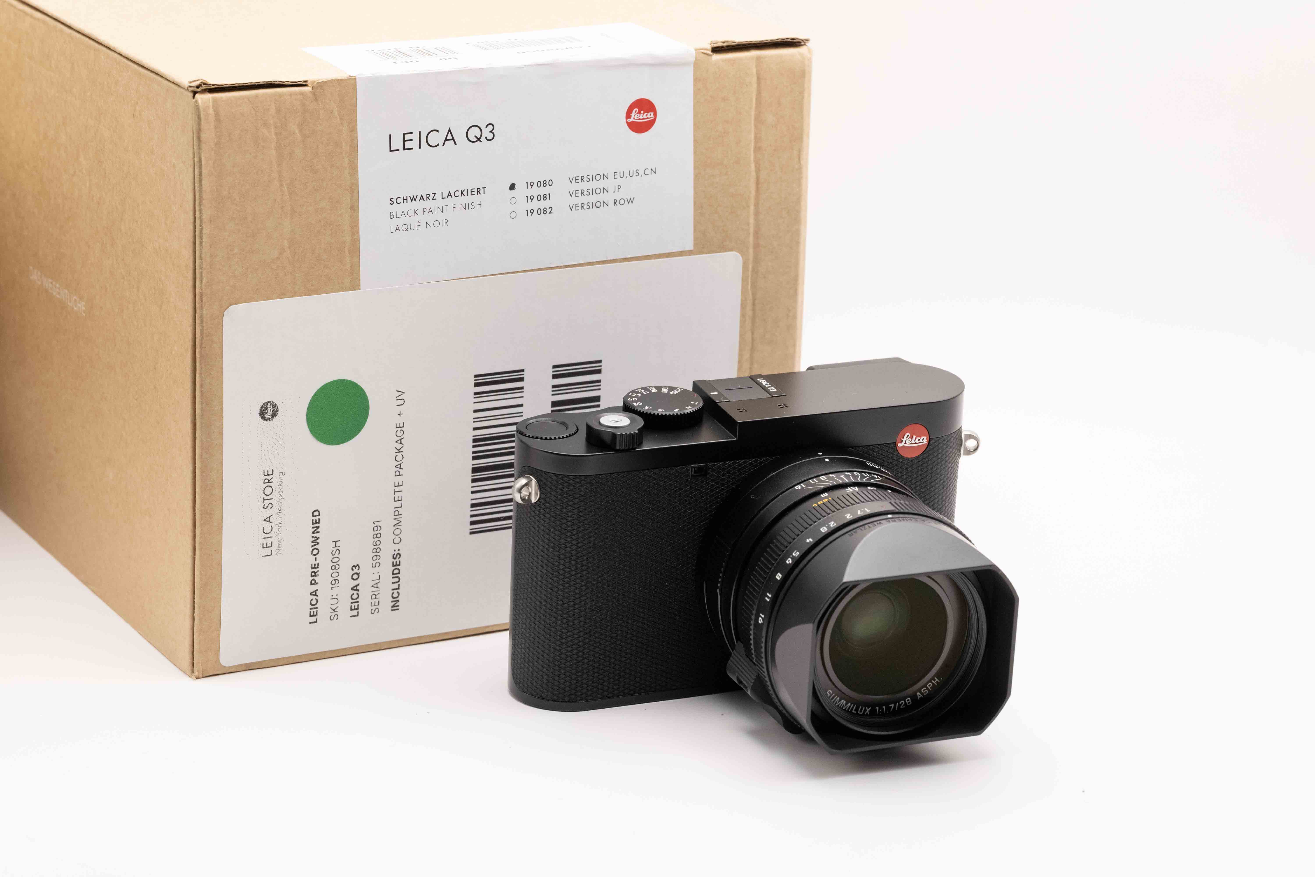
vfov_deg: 15.2
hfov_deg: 22.6
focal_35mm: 90
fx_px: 3287
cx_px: 658
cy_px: 438
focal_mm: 90
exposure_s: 1/250
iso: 3200
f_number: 11
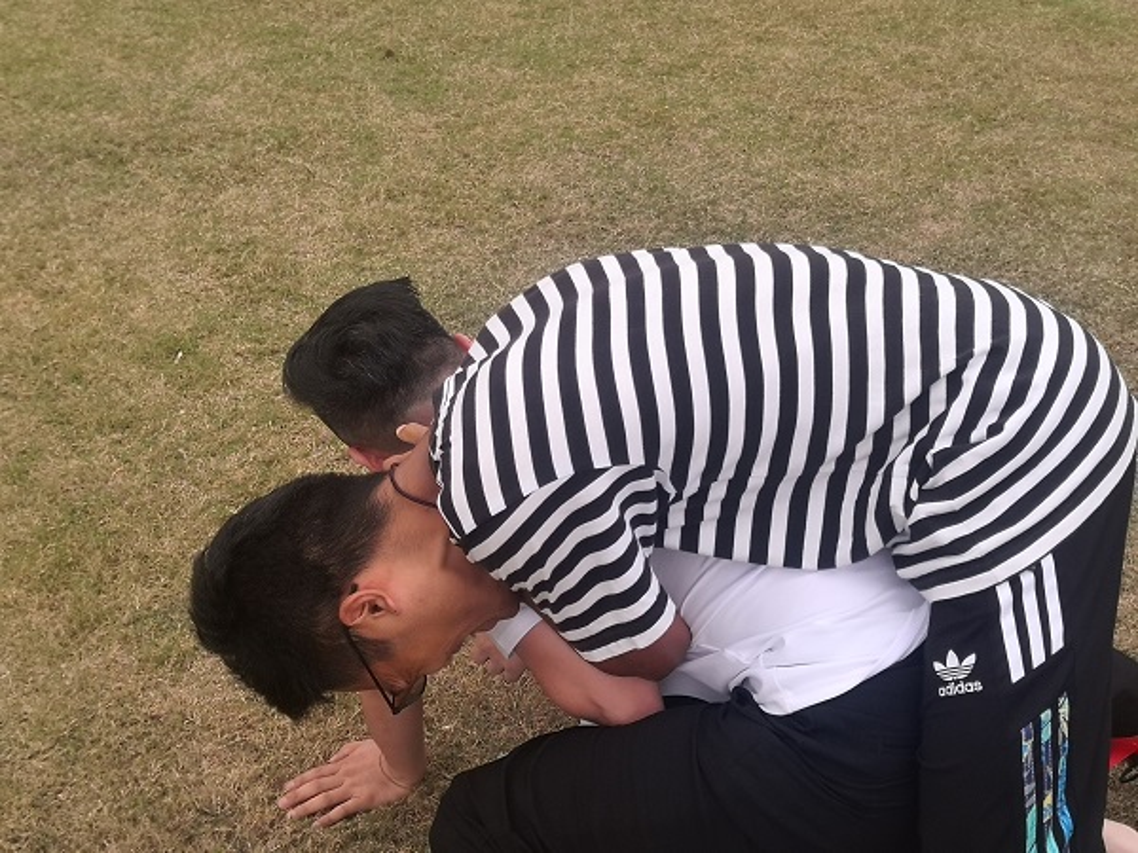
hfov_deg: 37.5
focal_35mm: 51
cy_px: 426
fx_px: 1677
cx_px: 569
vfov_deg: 28.6
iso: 50
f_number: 1.6
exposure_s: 1/1261
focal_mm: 3.95
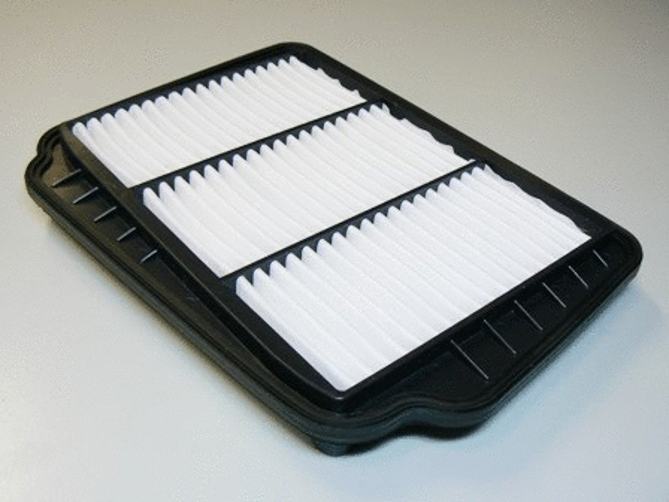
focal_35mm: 36
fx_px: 696
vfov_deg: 39.7
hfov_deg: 51.4
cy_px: 251
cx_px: 334
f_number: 2.8
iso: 80
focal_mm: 6
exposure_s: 1/40
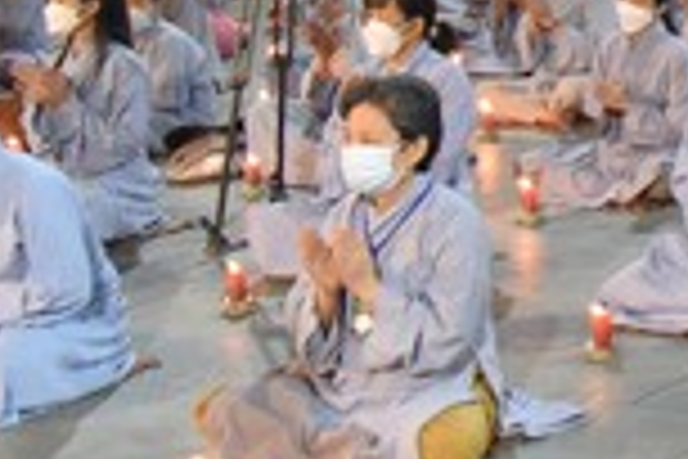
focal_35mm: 102
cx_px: 1237
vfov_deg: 12.9
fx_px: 1949
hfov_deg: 16.7
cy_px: -166
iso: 4000
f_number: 4
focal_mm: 24
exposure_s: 1/100
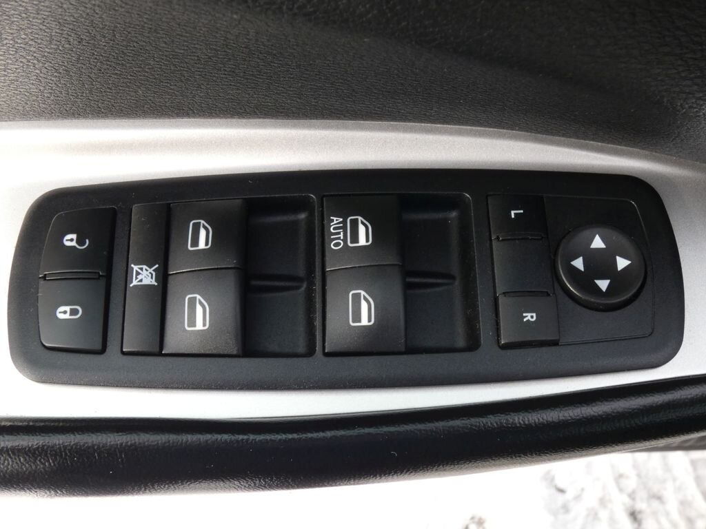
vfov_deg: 37.7
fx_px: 775
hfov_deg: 49.0
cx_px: 353
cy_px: 264
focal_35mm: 38
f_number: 5.6
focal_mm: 6.8
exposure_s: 1/80
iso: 200
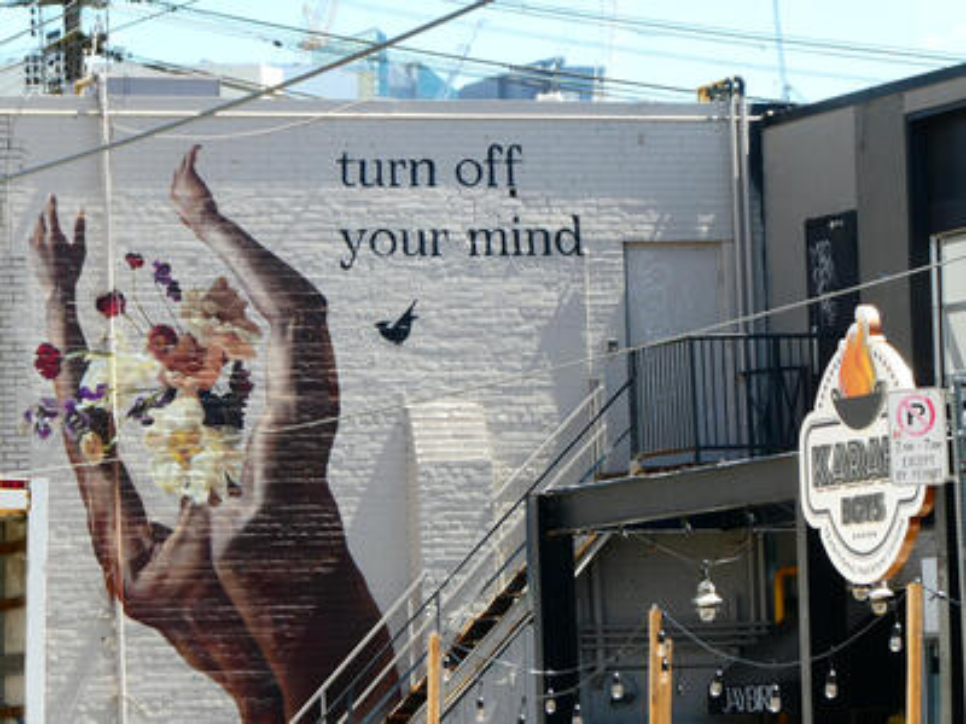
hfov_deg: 7.9
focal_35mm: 250
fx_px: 6977
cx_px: 483
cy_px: 362
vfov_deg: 5.9
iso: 80
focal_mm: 44.8
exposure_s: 1/160
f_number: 5.6
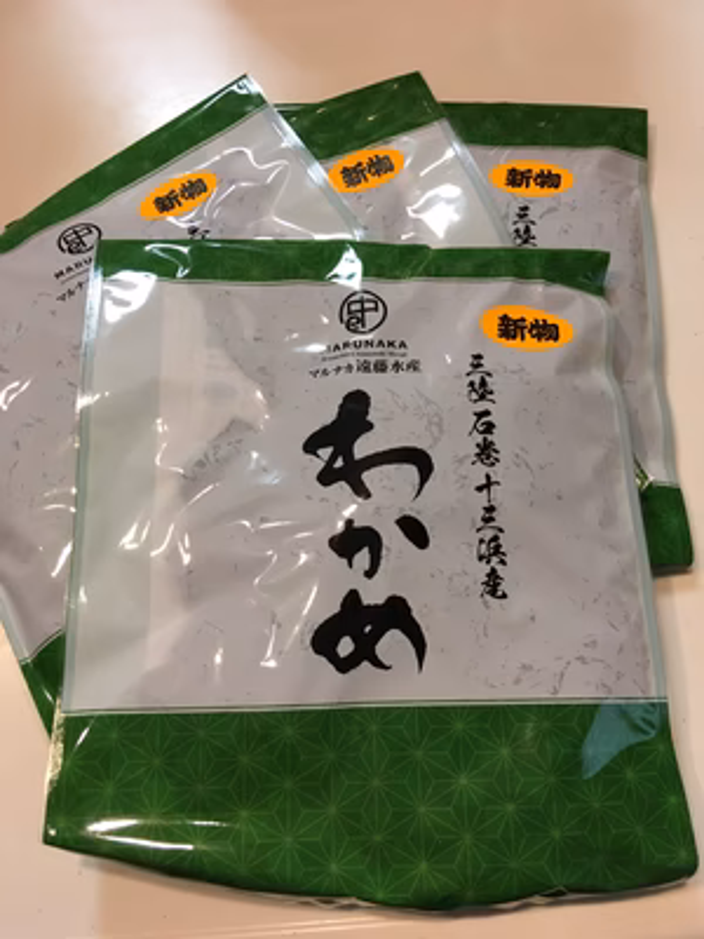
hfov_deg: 48.2
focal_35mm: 29
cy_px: 470
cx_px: 352
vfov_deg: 61.7
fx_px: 786
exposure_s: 1/30
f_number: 2.2
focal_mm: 4.15
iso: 100
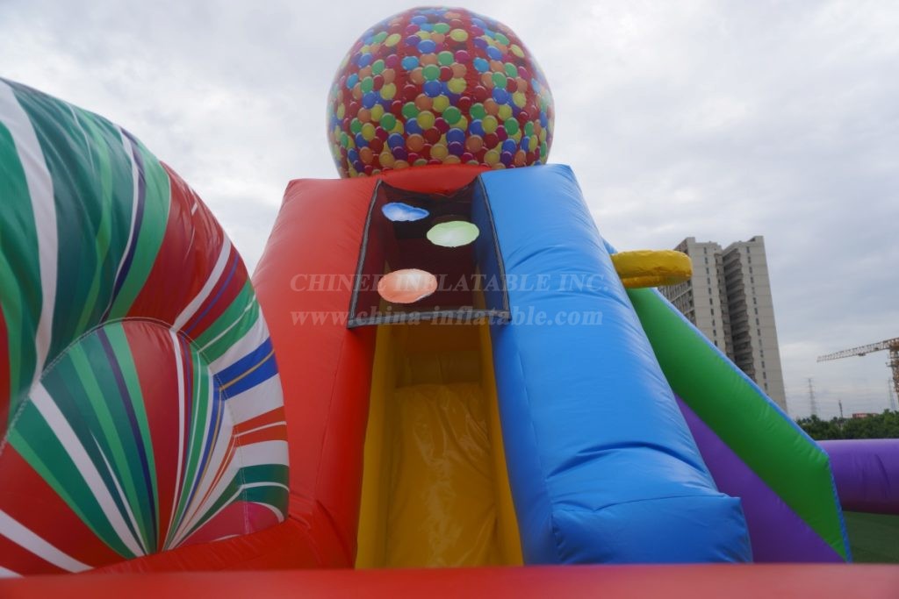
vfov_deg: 53.1
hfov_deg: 73.7
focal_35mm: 24
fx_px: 599
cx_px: 450
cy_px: 300
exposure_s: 1/500
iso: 100
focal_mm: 16
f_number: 4.5
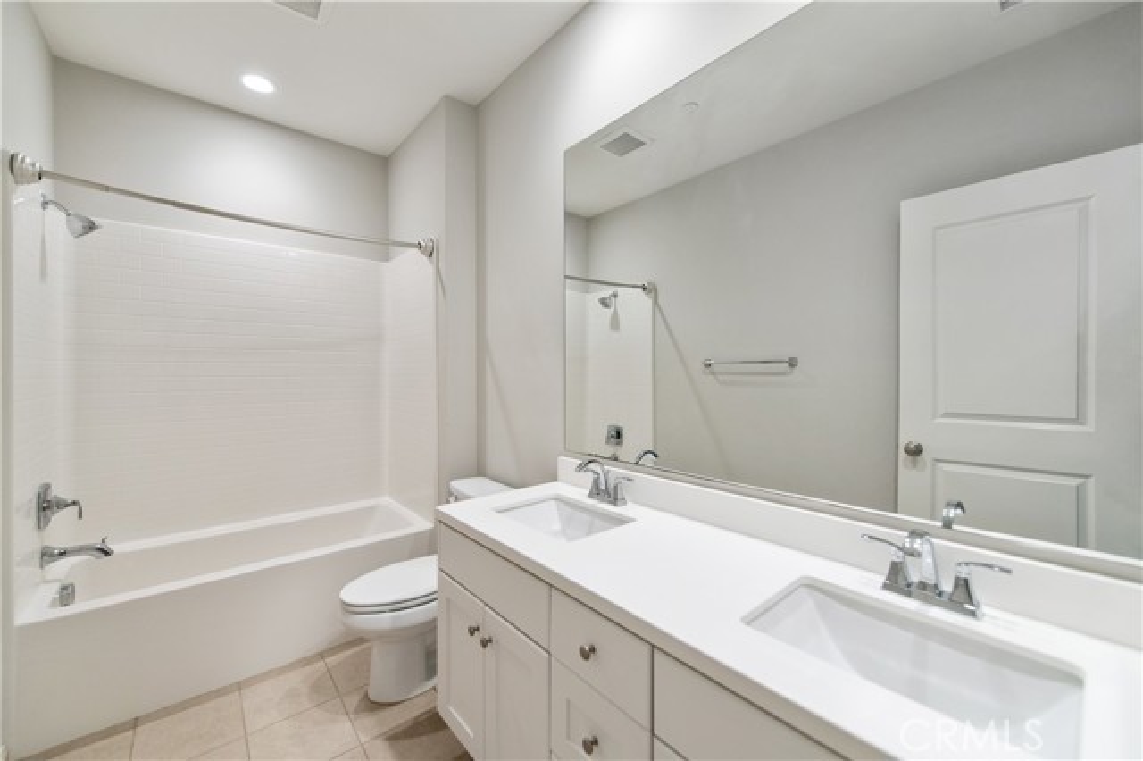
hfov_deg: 104.3
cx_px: 572
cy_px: 380
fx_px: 444
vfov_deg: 81.1
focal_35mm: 14
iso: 400
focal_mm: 14
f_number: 2.8
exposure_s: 1/200
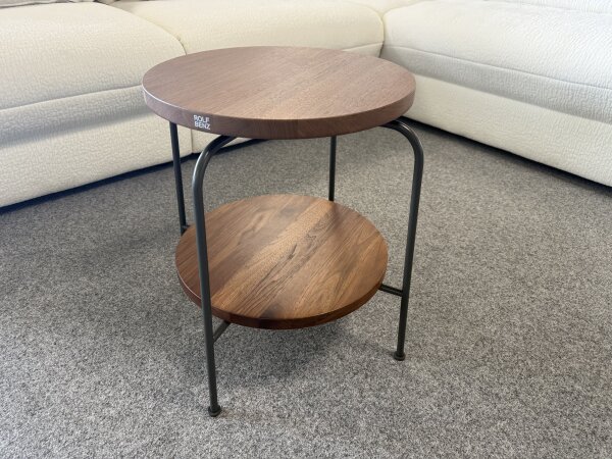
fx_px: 424
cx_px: 306
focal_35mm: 24
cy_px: 230
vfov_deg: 56.8
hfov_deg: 71.6
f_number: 1.78
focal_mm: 6.76
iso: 200
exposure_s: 1/100
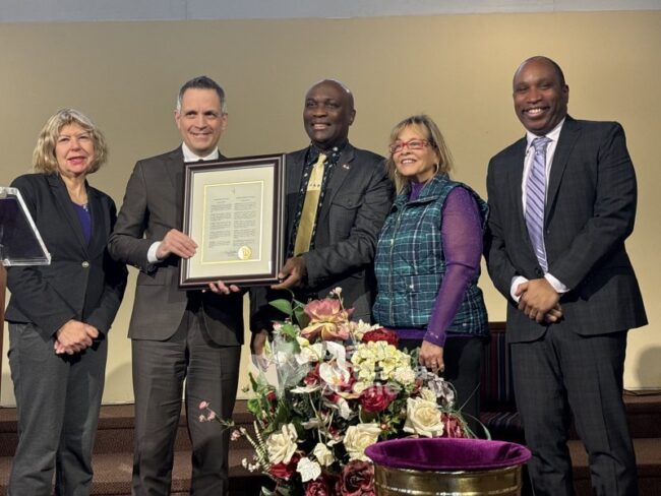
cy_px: 248
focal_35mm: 52
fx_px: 993
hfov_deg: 36.8
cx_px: 330
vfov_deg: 28.1
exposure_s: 1/60
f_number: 1.6
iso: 80
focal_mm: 5.96
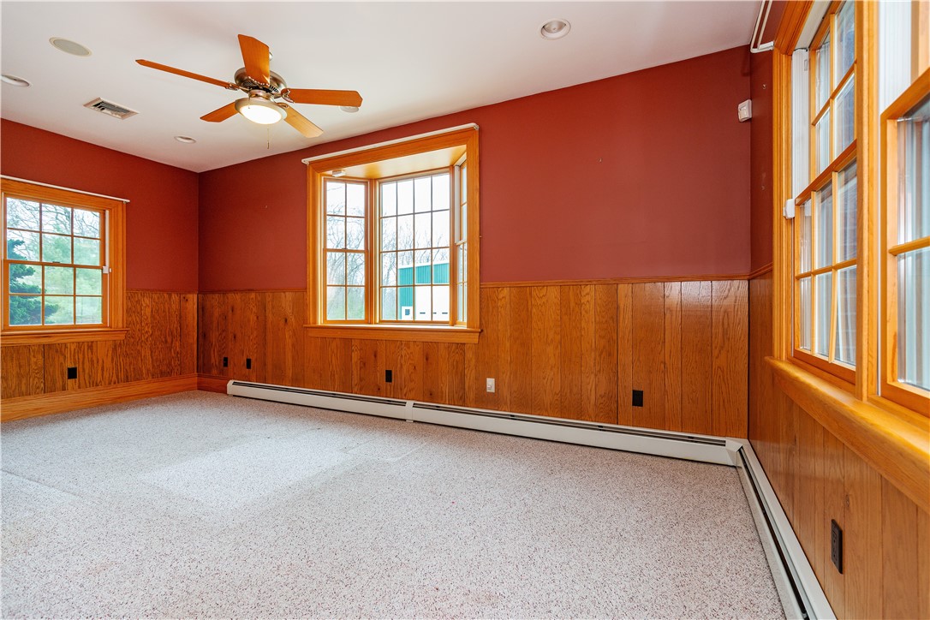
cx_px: 465
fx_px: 413
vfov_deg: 73.7
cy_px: 310
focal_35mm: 16
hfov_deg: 96.7
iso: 320
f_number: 6.3
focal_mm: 16
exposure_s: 1/20
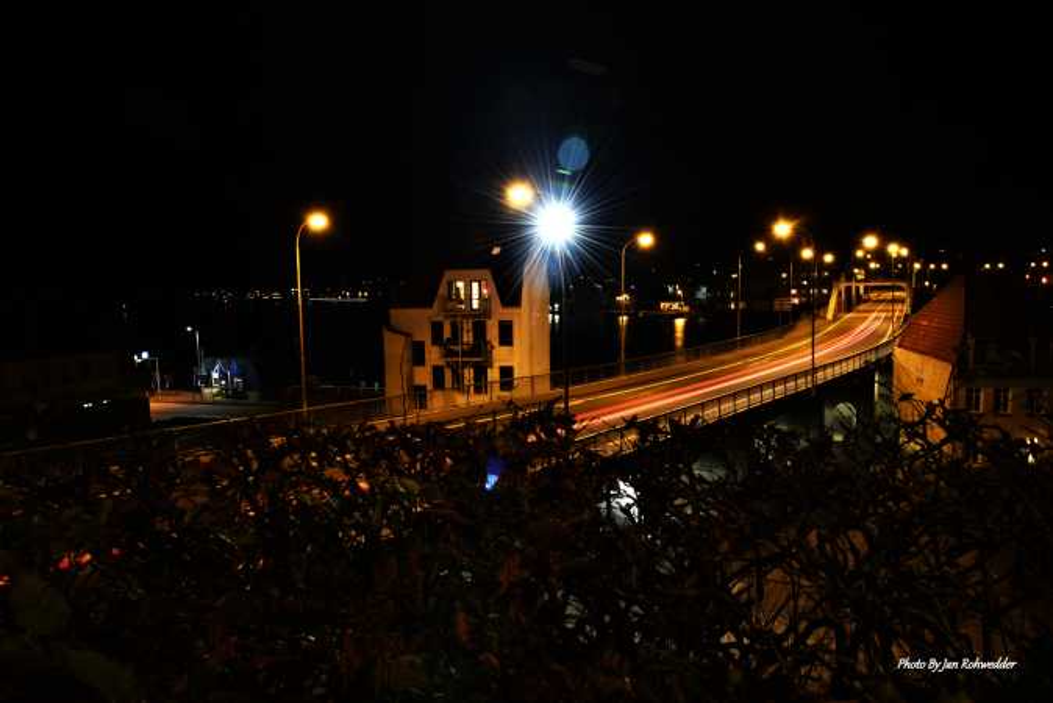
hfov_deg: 73.7
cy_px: 352
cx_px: 526
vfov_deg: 53.2
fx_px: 702
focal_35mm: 24
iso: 200
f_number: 13
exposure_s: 8
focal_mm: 24
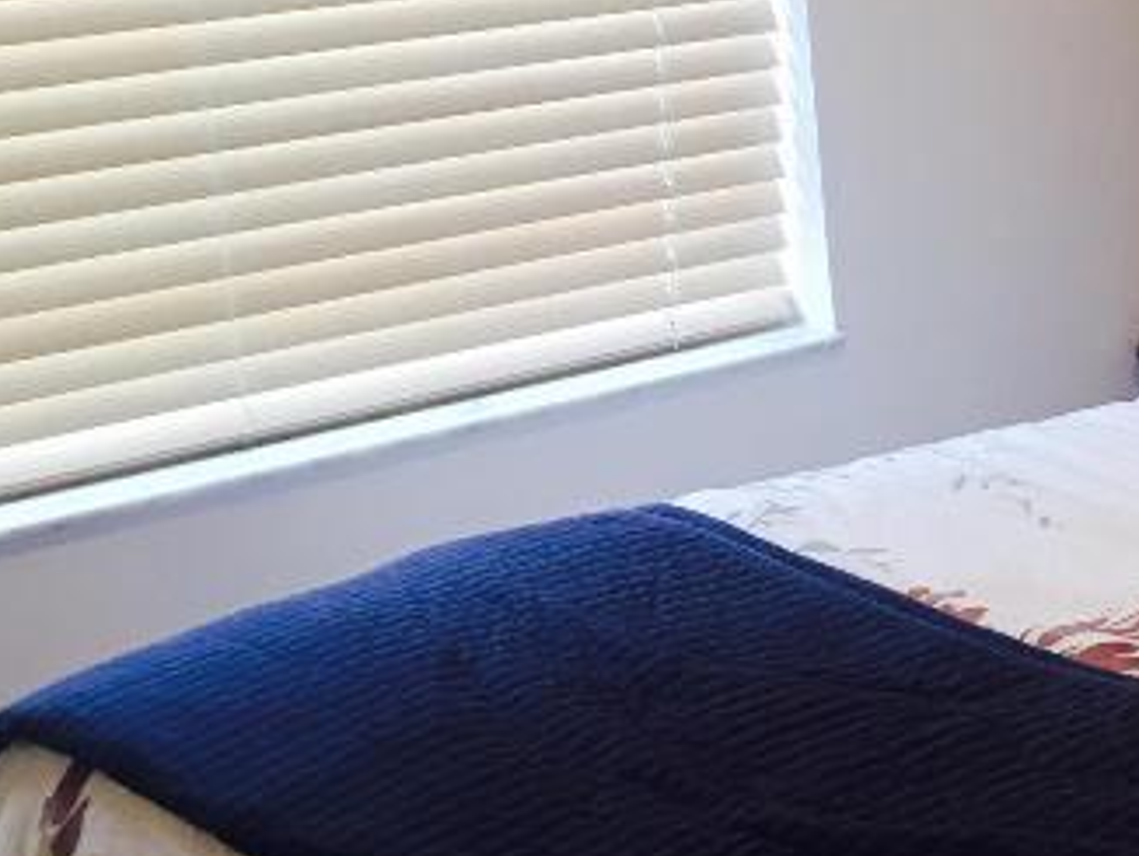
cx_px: 1604
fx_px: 2996
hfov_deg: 19.3
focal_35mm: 91
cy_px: 405
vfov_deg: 16.3
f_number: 2.2
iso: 25
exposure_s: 1/15
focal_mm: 4.15
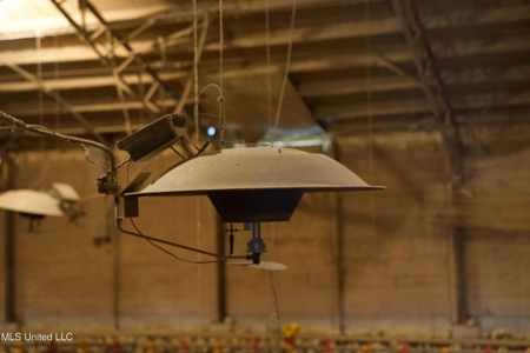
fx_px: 1030
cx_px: 265
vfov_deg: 19.5
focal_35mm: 70
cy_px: 176
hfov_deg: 28.8
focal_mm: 70
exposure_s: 1/10
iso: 2000
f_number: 2.8
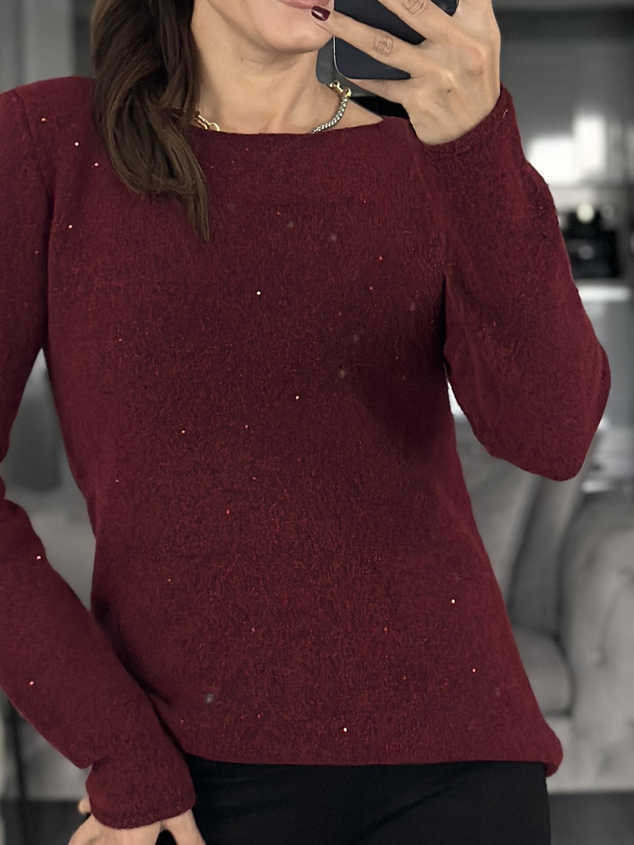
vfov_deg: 19.0
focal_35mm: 103
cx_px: 292
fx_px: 2516
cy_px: 310
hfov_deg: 14.4
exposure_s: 1/40
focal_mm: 6.86
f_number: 1.78
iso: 500
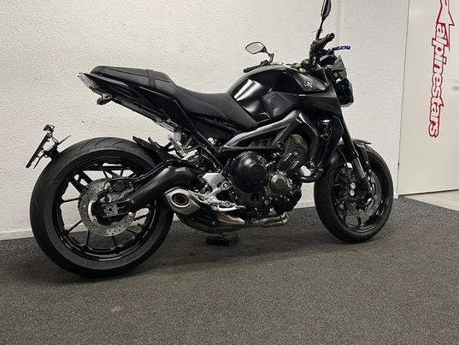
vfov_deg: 45.3
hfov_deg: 58.3
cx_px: 221
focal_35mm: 31
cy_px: 143
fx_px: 411
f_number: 1.6
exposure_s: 1/50
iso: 64
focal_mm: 5.1
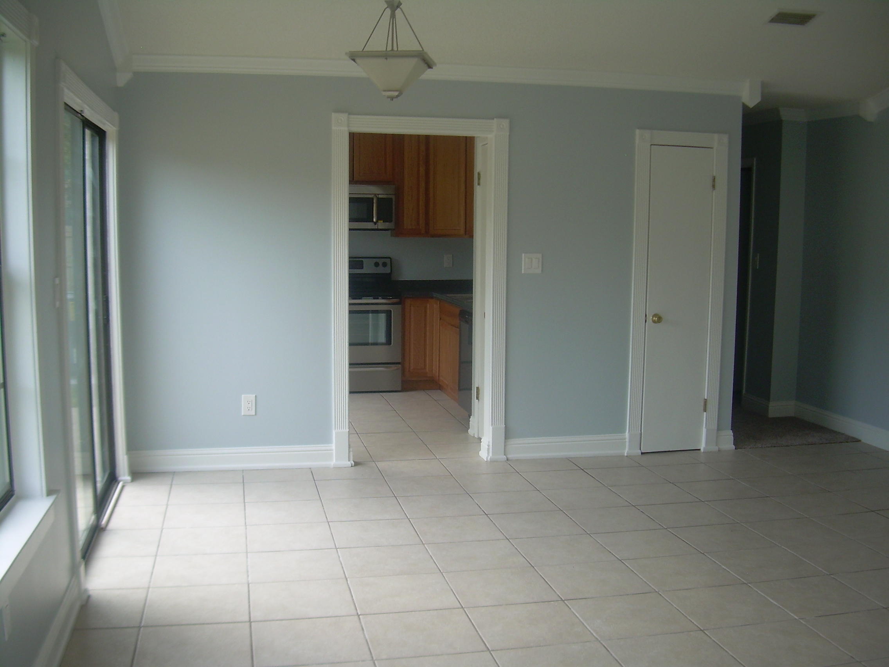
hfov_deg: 49.0
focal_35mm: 38
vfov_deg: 37.7
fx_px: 976
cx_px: 444
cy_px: 334
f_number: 2.8
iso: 50
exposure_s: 1/125
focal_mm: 6.3
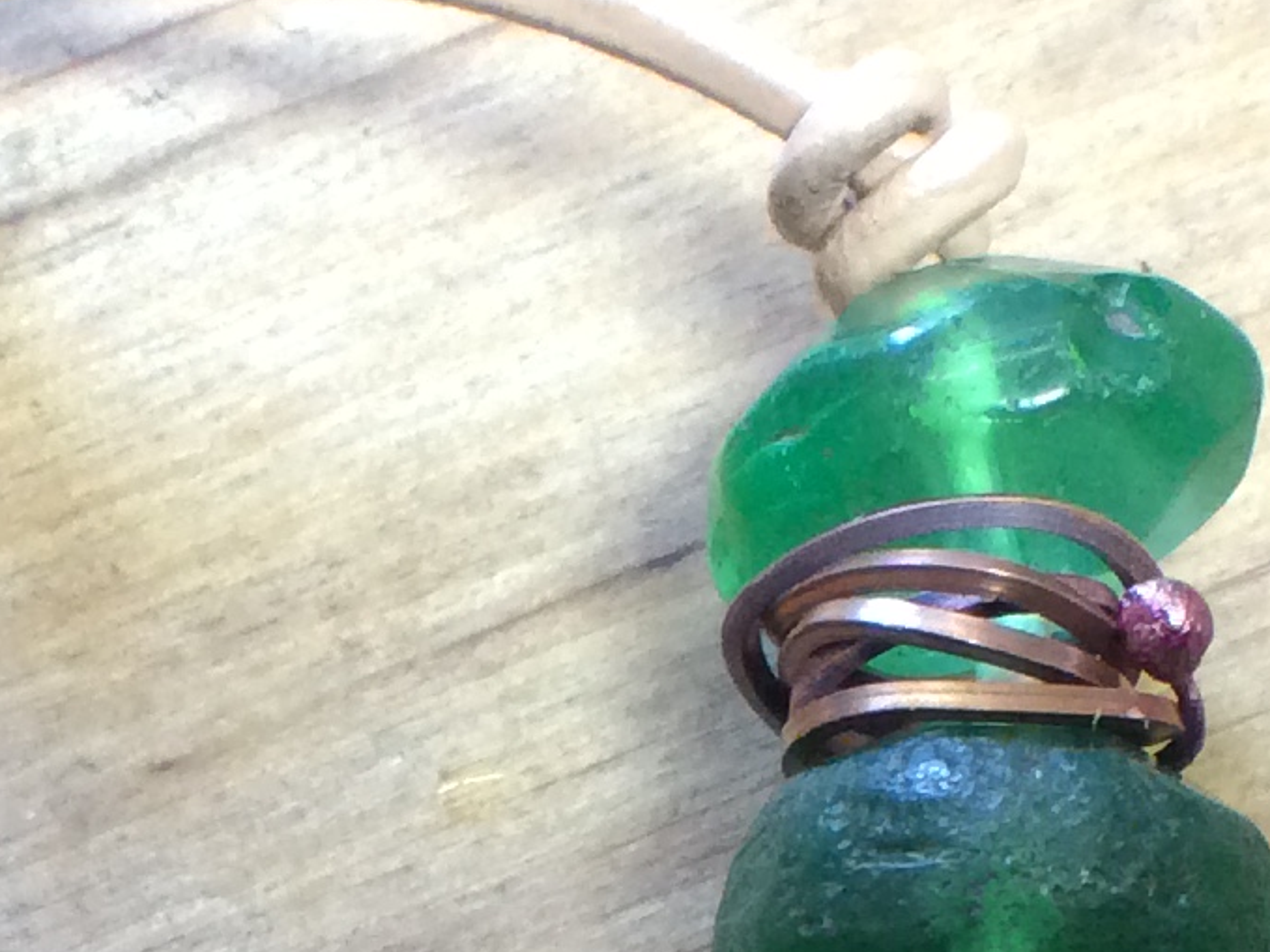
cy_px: 1262
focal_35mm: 122
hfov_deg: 16.0
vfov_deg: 11.8
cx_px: 191
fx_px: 4475
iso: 160
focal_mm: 3.3
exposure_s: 1/25
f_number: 2.4
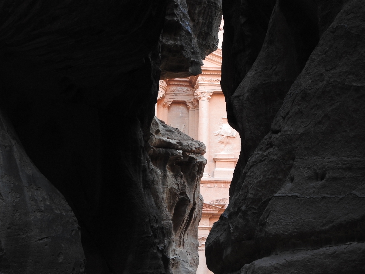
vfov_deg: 14.1
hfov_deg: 18.7
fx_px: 1107
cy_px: 137
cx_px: 182
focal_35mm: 105
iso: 400
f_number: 4.8
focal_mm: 18.8
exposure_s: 1/30
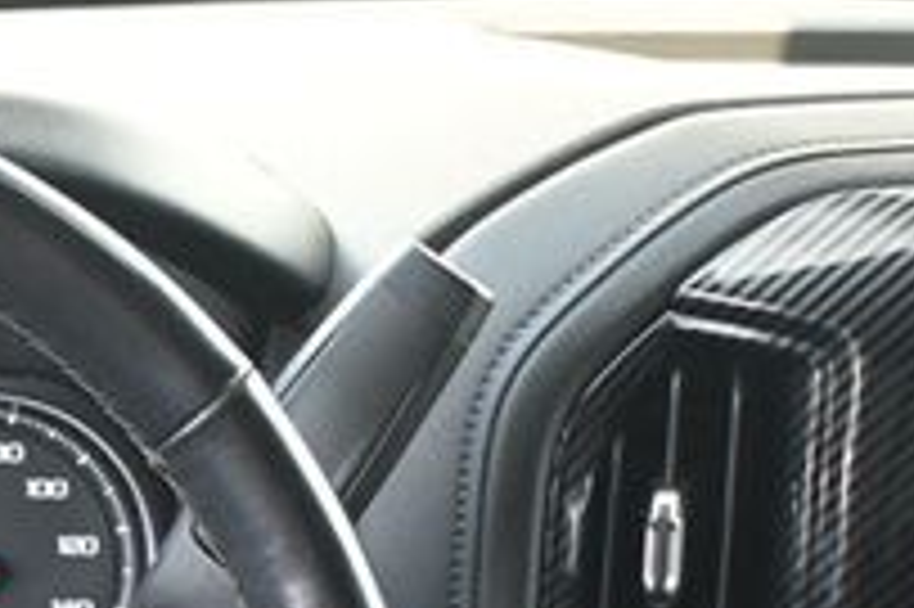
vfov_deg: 10.5
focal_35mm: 125
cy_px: 914
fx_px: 3180
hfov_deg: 15.2
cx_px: -419
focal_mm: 26.5
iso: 1100
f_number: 4.5
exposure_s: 1/125
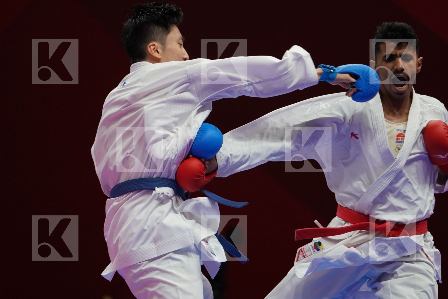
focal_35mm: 420
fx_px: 5226
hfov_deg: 4.9
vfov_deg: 3.3
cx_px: 224
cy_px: 150
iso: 2000
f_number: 4
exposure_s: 1/1000
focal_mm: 280
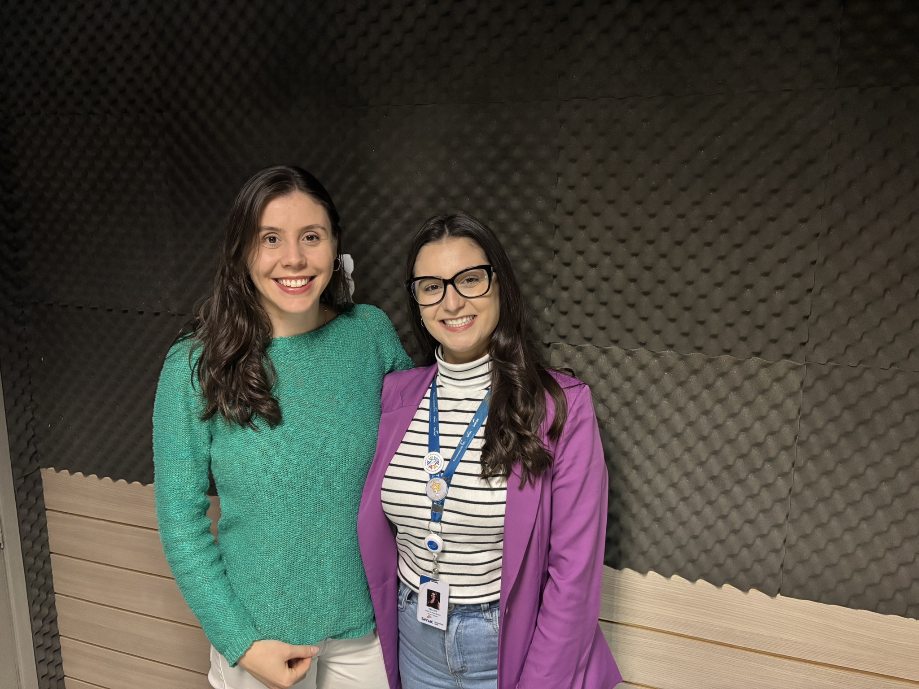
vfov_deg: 53.1
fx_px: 690
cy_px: 344
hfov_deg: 67.3
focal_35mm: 26
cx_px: 460
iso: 400
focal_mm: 5.96
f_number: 1.6
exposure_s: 1/40
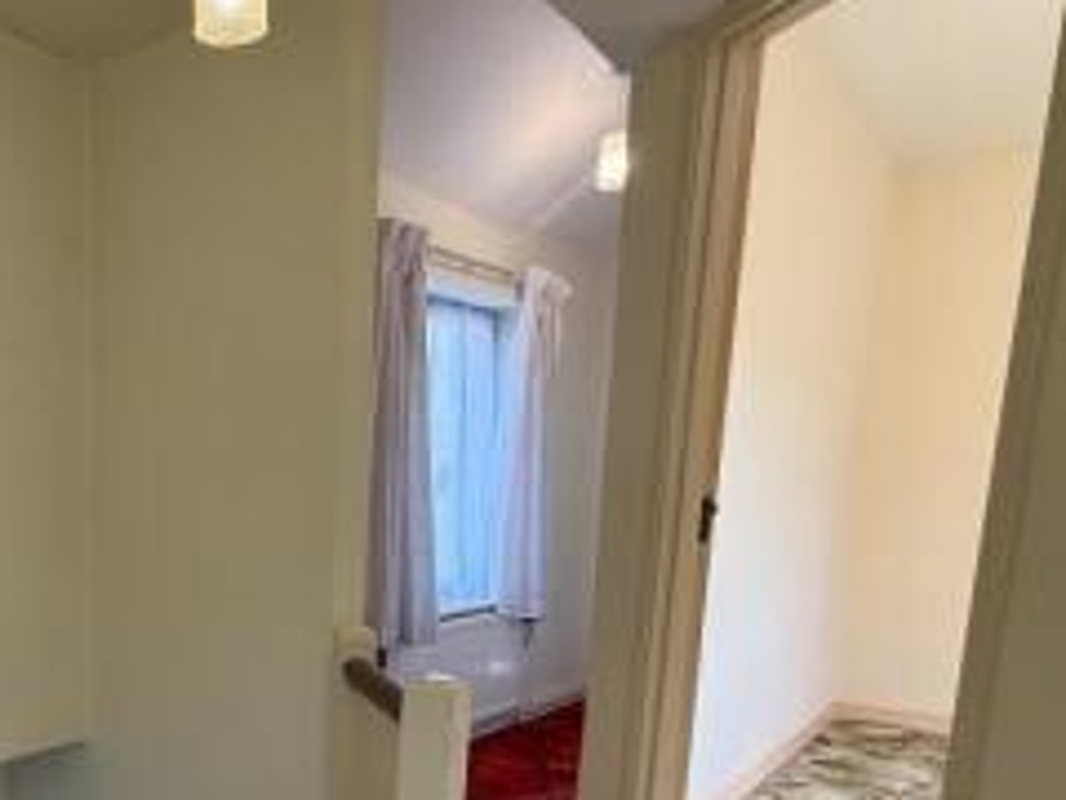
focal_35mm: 34
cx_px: 135
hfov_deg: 49.0
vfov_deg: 39.6
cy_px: 673
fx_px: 1047
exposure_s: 1/100
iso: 125
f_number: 2.2
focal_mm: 2.22
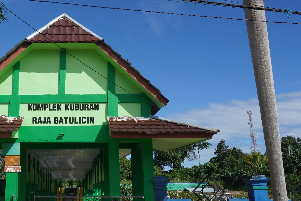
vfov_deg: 30.5
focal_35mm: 44
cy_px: 87
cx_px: 67
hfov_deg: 42.8
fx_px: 368
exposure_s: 1/320
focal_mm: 16
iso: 160
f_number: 13
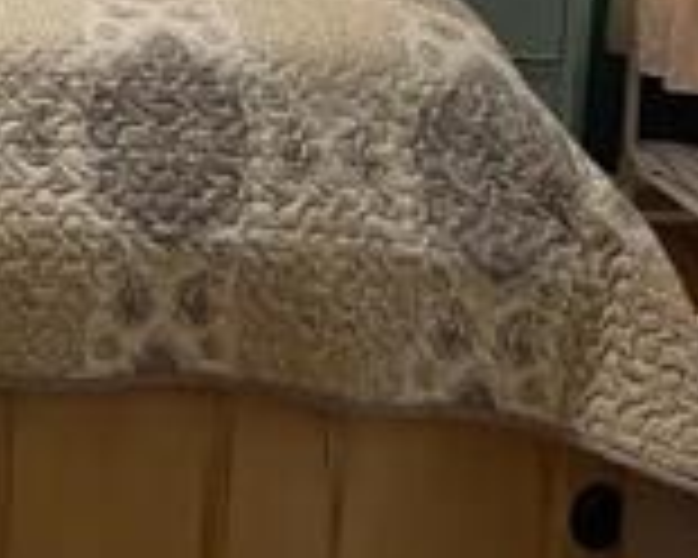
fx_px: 2169
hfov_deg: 16.8
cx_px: -297
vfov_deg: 14.1
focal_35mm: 105
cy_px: -180
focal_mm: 5.1
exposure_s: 1/60
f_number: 1.6
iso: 400
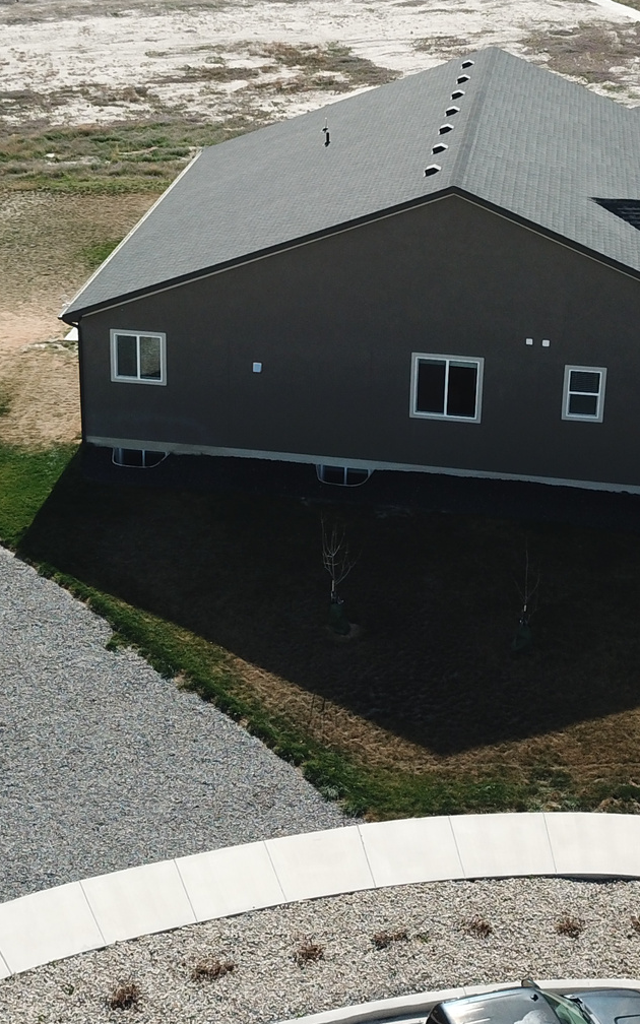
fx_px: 1563
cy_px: 281
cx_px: 308
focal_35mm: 56
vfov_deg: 35.6
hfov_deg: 23.1
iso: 100
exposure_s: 1/1267
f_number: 2.2
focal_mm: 4.73
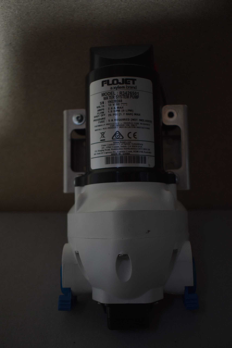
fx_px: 391
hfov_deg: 33.0
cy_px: 174
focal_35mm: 40
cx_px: 116
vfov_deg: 47.9
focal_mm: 27
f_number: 4
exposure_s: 1/60
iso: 450
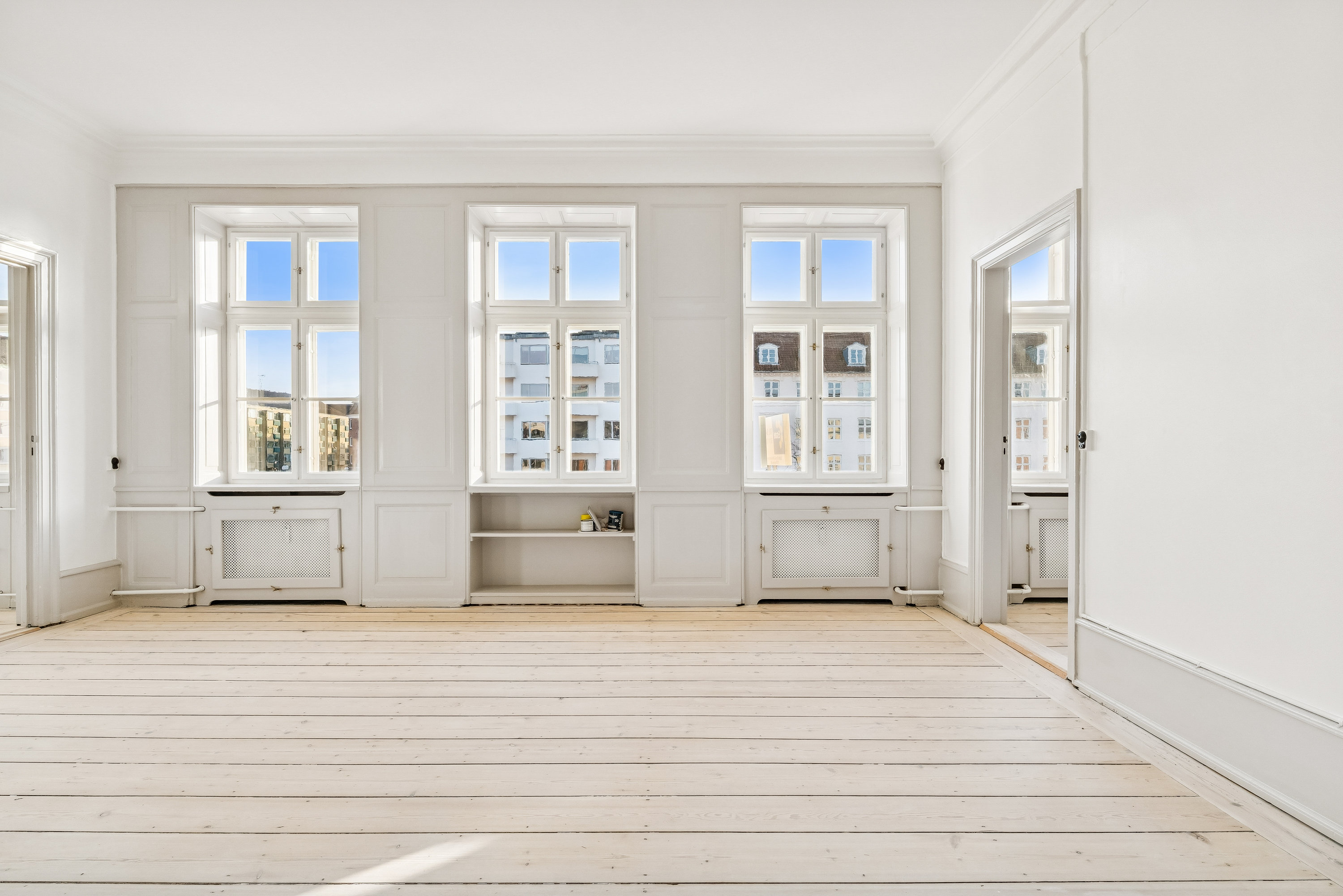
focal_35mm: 18
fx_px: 688
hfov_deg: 88.6
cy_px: 448
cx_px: 672
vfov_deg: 66.1
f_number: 7.1
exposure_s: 1/80
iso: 250
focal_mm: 12.3
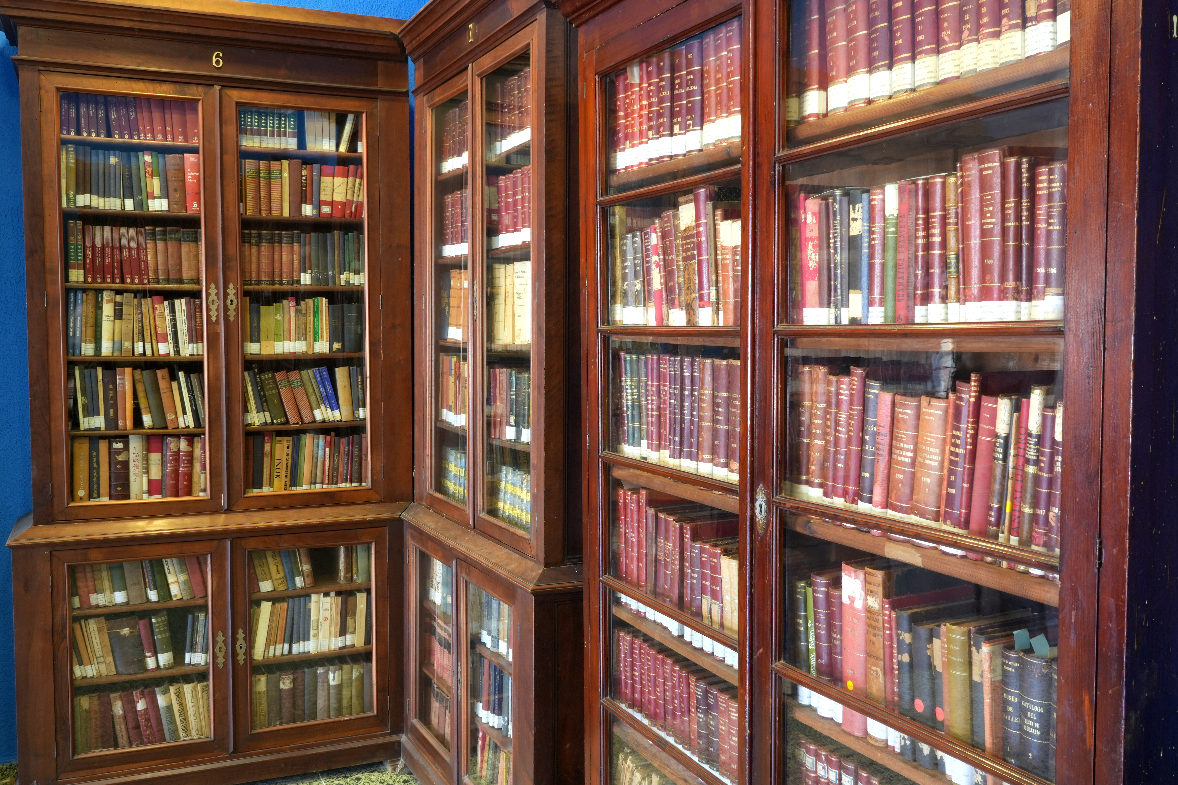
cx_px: 589
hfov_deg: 57.2
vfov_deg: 40.0
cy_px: 392
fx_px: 1080
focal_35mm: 33
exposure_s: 5
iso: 200
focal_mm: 33
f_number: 20
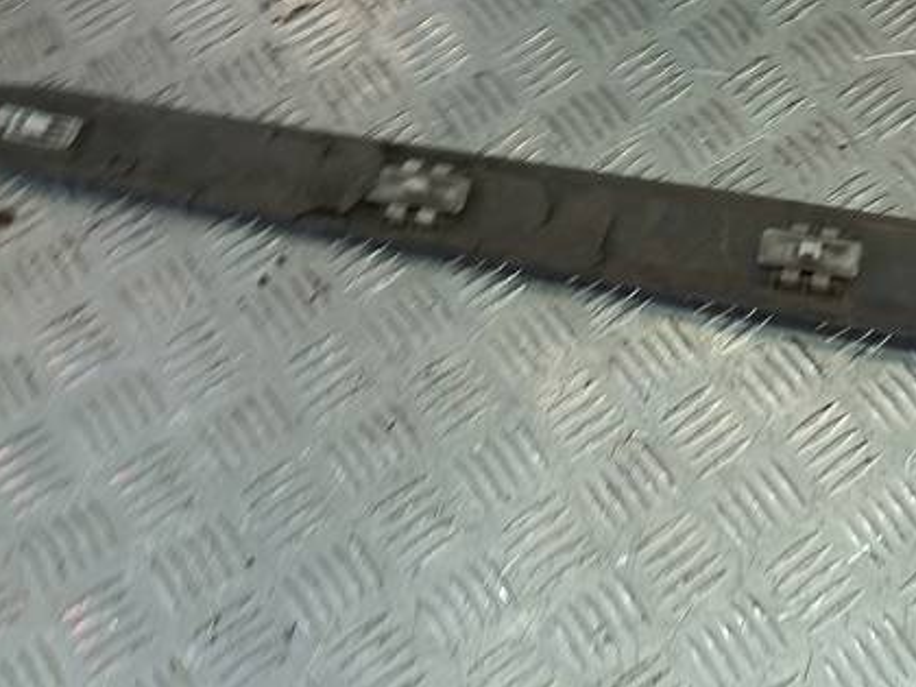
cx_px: 816
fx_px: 1614
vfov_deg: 23.8
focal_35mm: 61
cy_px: 168
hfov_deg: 30.4
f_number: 1.8
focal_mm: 4.6
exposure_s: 1/50
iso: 40
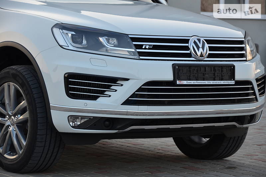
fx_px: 940
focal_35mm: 128
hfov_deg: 16.1
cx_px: 133
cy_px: 88
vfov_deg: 10.7
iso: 400
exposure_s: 1/125
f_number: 5.6
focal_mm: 85
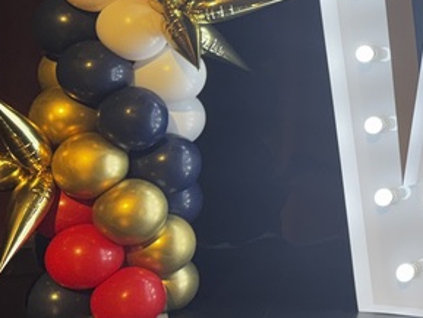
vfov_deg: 17.5
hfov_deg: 20.4
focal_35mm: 83
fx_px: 1015
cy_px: 37
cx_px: 624
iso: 64
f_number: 1.78
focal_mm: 6.76
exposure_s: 1/120
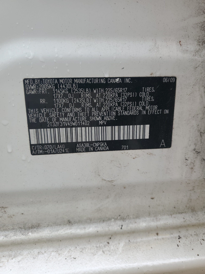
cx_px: 102
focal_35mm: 26
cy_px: 137
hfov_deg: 53.1
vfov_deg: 67.3
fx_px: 205
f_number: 1.5
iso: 50
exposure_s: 1/345
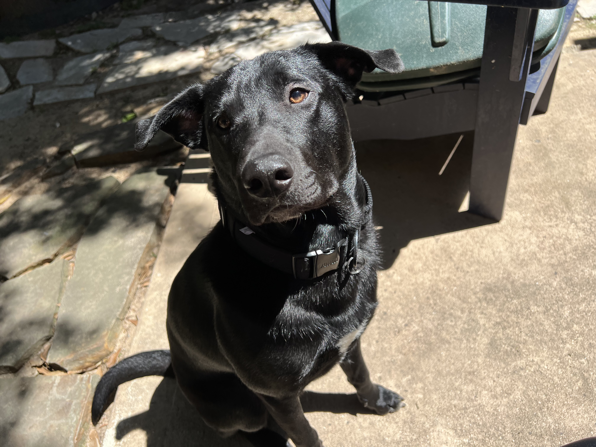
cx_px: 298
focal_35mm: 26
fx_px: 448
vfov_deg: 53.1
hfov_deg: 67.3
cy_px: 224
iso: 50
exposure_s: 1/2457
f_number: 1.5
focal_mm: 5.7
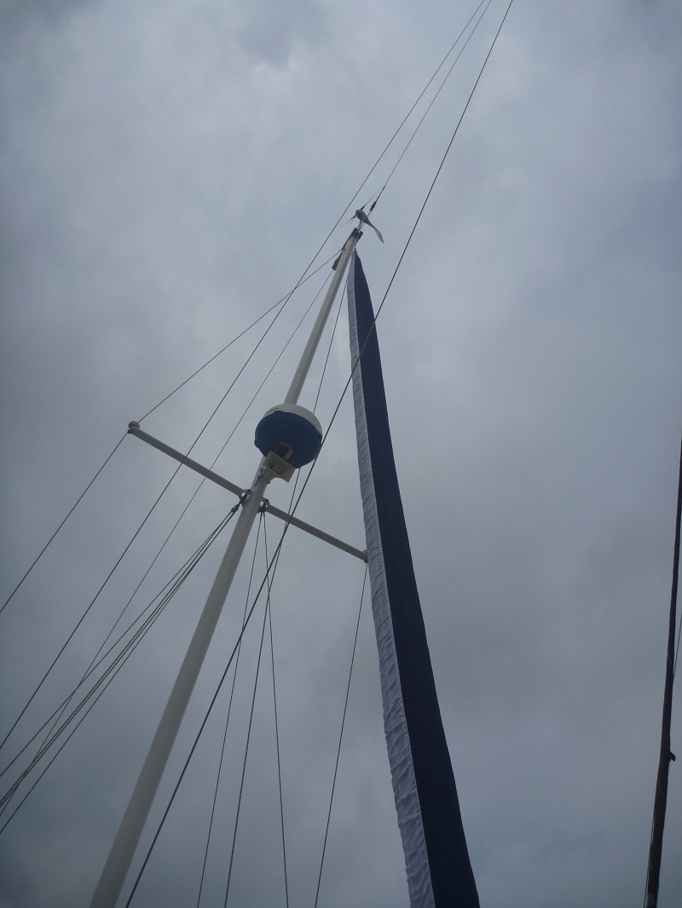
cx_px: 341
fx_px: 735
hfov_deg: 49.8
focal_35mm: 28
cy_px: 454
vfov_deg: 63.4
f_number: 10
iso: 80
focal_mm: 4.9
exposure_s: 1/400
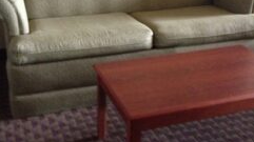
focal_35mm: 60
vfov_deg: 19.8
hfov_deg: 34.9
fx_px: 404
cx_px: 131
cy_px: 35
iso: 800
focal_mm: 4.28
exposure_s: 1/15
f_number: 2.4
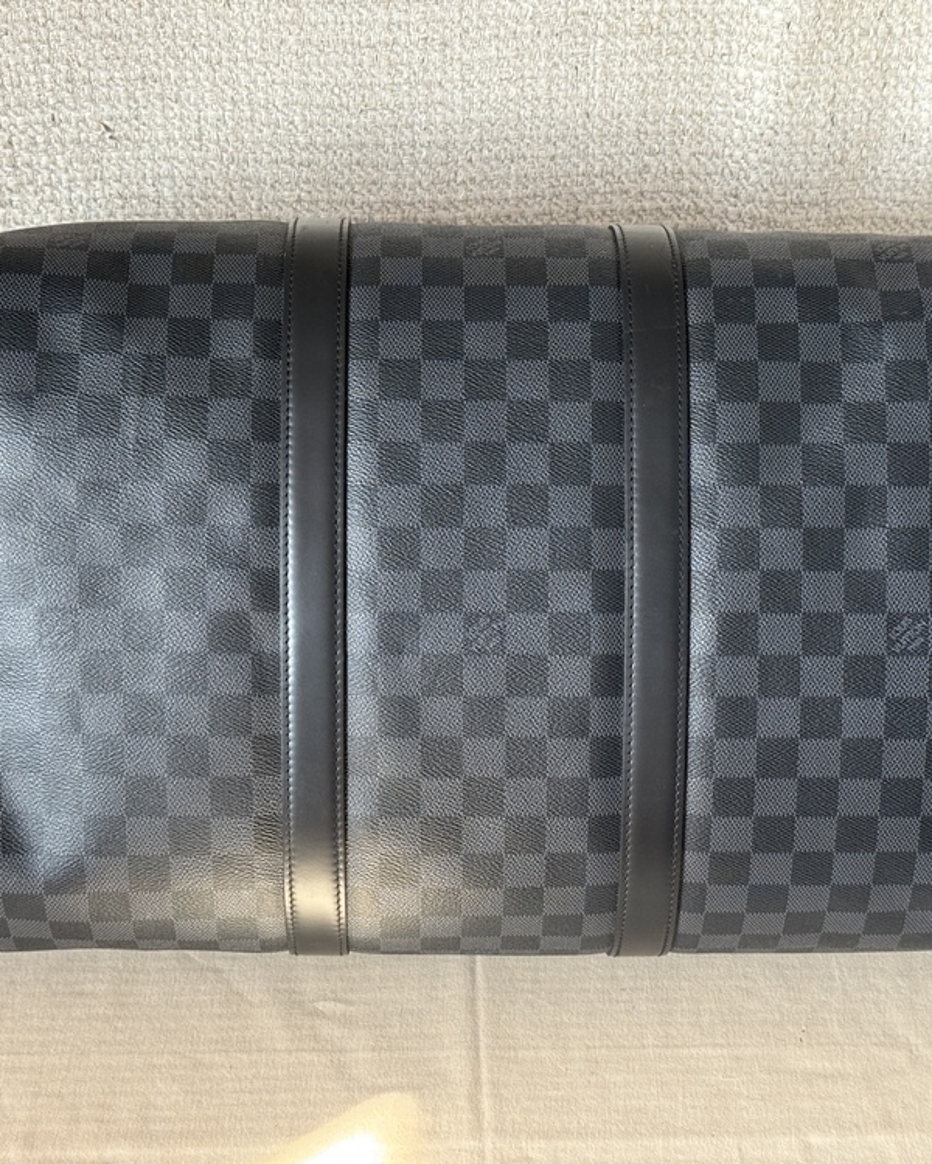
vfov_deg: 30.0
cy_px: 584
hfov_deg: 24.2
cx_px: 496
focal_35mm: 63
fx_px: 2172
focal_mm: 6.76
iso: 100
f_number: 1.78
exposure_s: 1/66
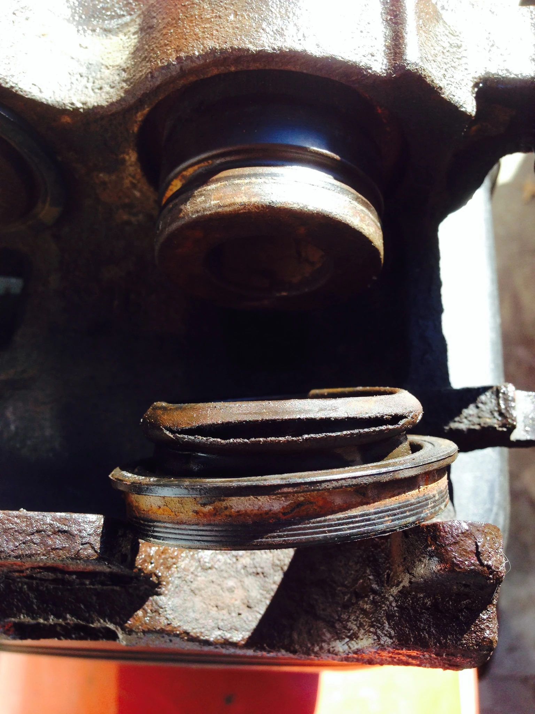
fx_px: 680
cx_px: 268
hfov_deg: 42.9
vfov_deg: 55.4
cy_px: 357
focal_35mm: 33
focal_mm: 4.12
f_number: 2.4
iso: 50
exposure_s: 1/138
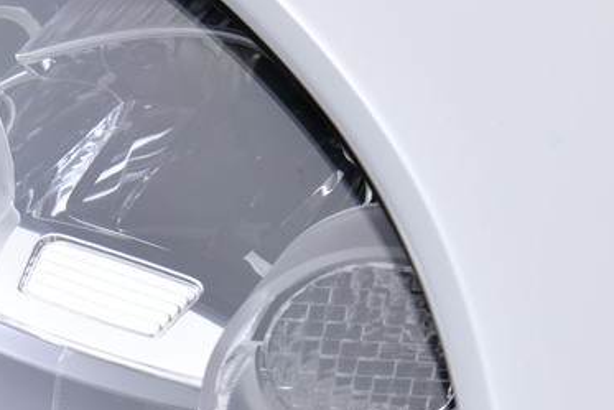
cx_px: 102
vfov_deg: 6.0
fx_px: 3890
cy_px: 363
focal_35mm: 228
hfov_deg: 9.0
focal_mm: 85
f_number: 8
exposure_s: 1/250
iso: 160
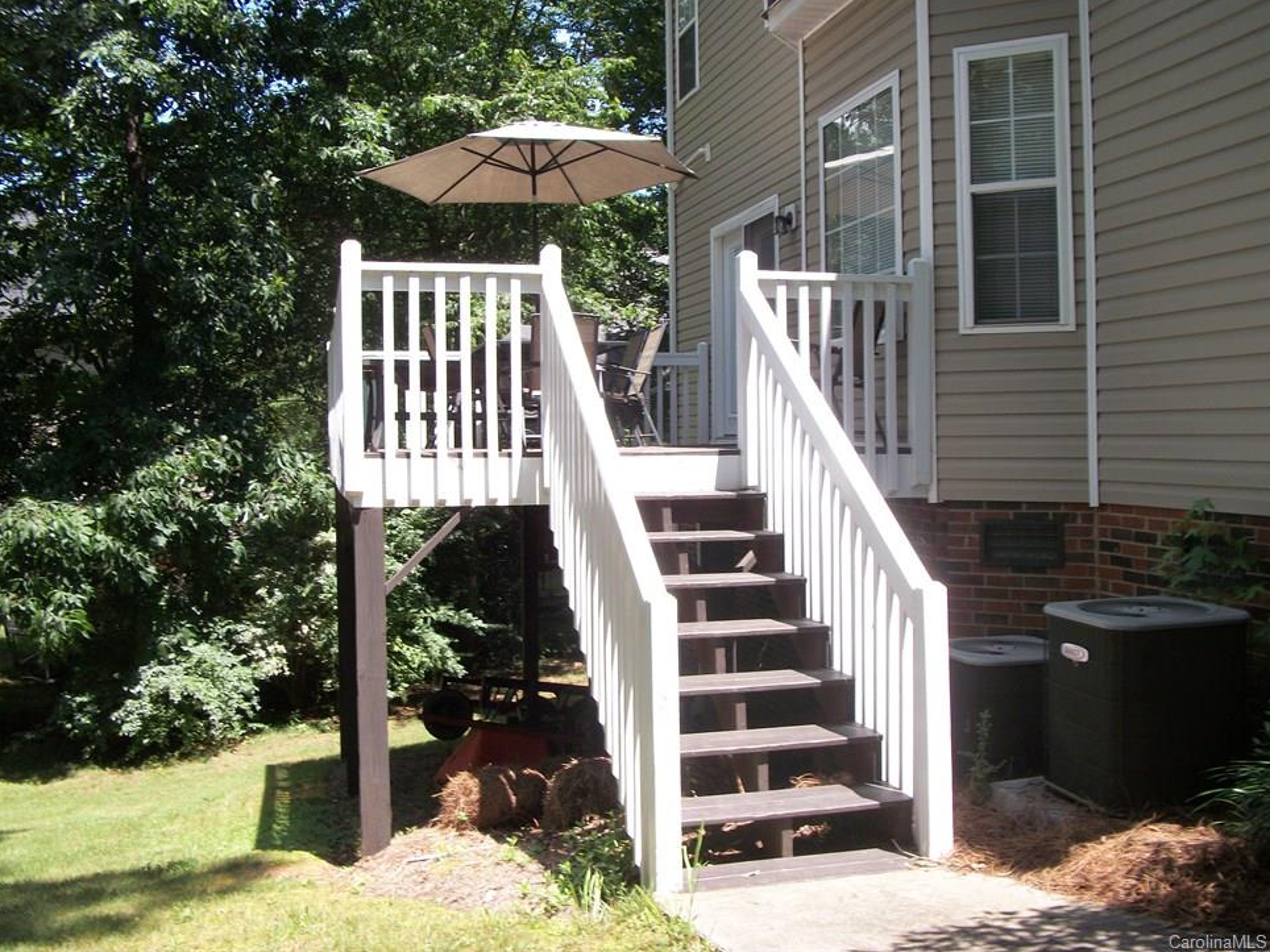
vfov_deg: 41.8
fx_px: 1247
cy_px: 449
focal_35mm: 34
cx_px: 646
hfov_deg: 54.0
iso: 80
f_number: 8.8
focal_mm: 5.7
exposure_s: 1/50
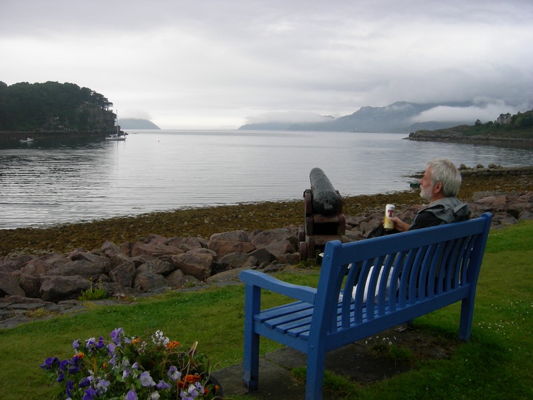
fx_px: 554
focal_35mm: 36
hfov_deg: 51.4
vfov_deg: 39.7
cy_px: 200
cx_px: 266
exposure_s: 1/66.5
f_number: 3.4
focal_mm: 7.5
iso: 64
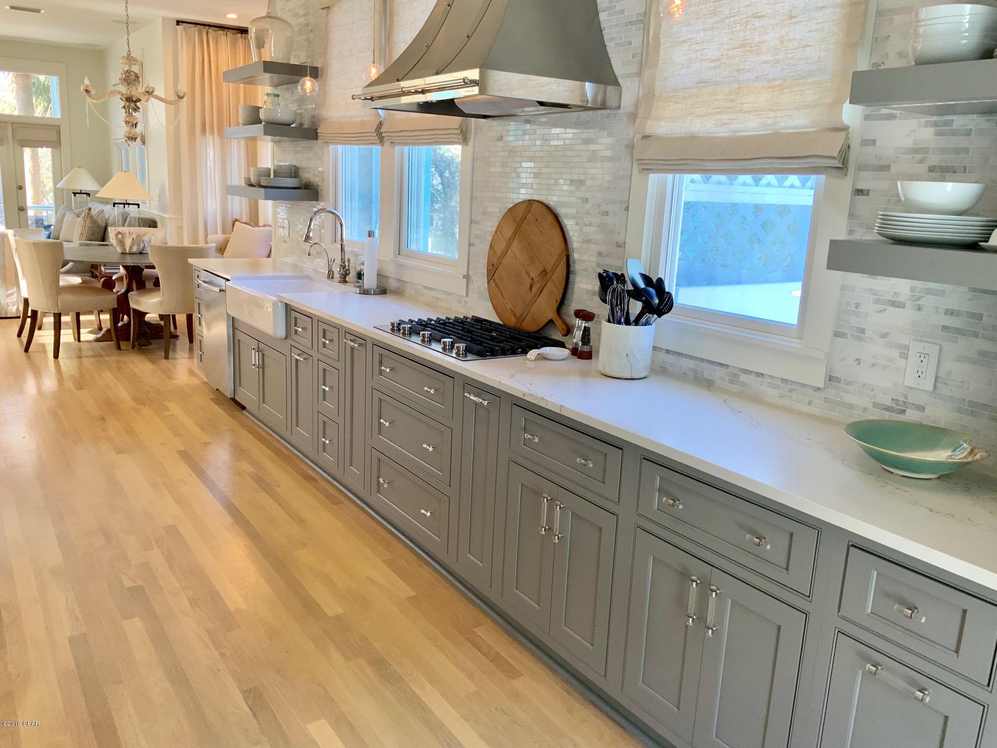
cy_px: 374
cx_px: 498
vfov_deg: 48.2
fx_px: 835
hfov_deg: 61.7
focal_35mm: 29
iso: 80
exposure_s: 1/60
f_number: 1.8
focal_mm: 3
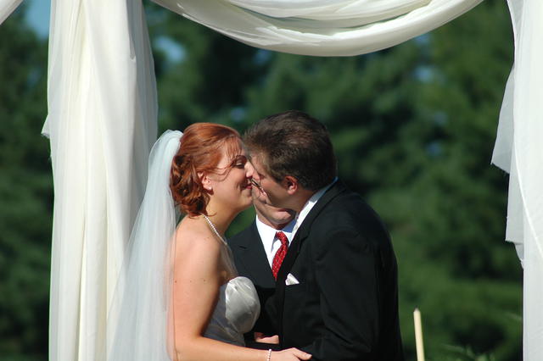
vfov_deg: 3.1
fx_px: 6784
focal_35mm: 450
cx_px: 272
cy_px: 180
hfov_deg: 4.6
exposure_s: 1/1000
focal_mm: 300
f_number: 5.6
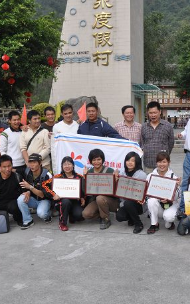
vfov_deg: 47.2
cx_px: 138
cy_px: 153
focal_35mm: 42
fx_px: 348
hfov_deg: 30.1
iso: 320
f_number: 8
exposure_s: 1/250
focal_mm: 18
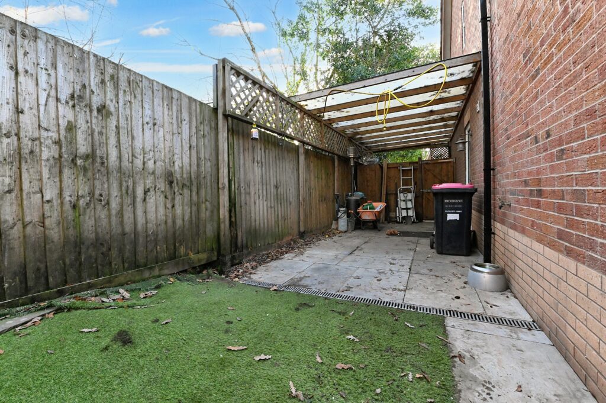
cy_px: 202
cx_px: 303
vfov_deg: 77.2
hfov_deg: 100.4
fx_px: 252
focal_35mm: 15
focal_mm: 15
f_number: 10
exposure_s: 1/500
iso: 6400
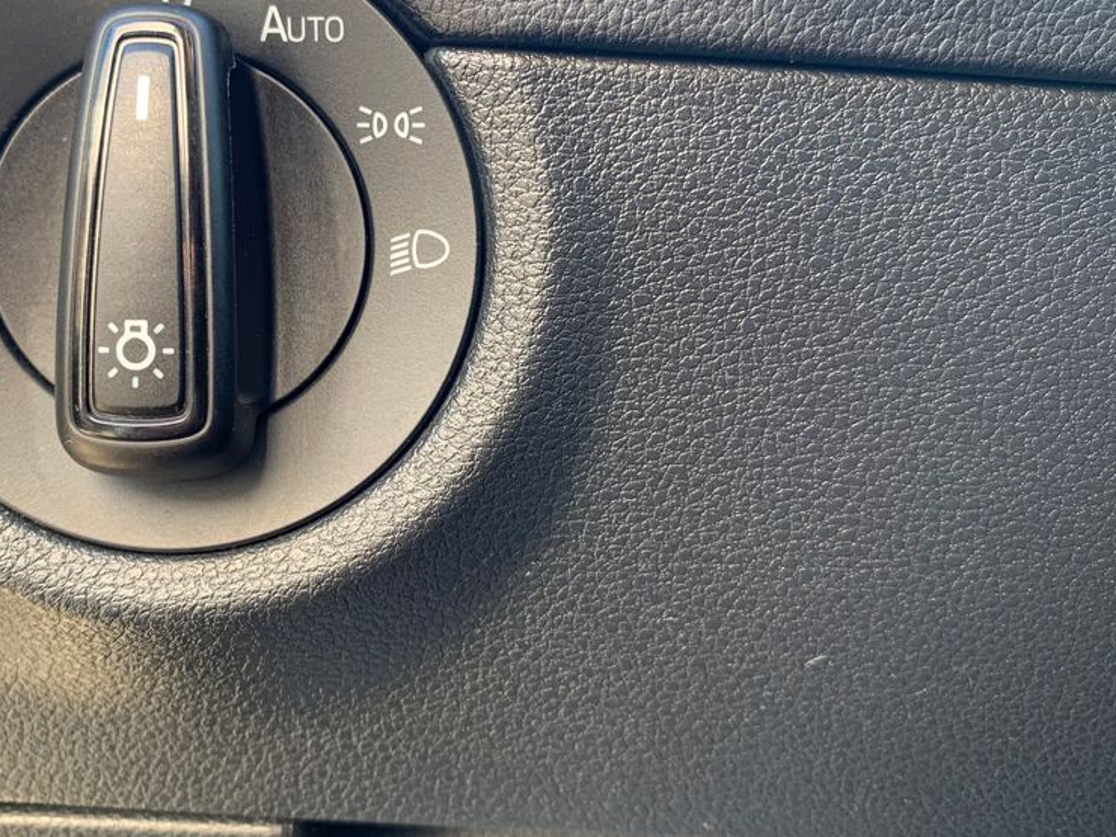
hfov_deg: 51.2
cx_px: 486
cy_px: 360
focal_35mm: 36
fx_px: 1161
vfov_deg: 39.6
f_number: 1.8
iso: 100
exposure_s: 1/66
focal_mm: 4.25
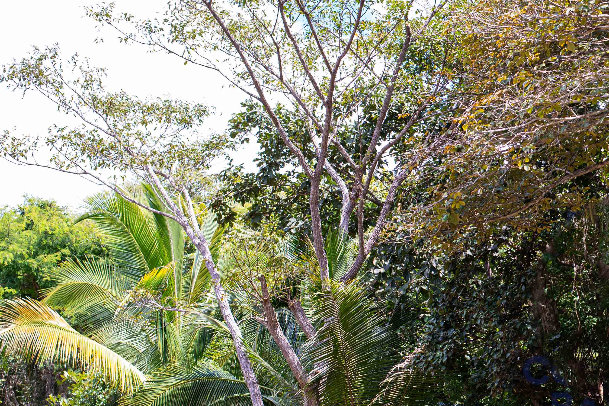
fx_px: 1793
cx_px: 631
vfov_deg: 12.8
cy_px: 342
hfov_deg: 18.7
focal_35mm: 106
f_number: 5
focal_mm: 50
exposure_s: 1/100
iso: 100
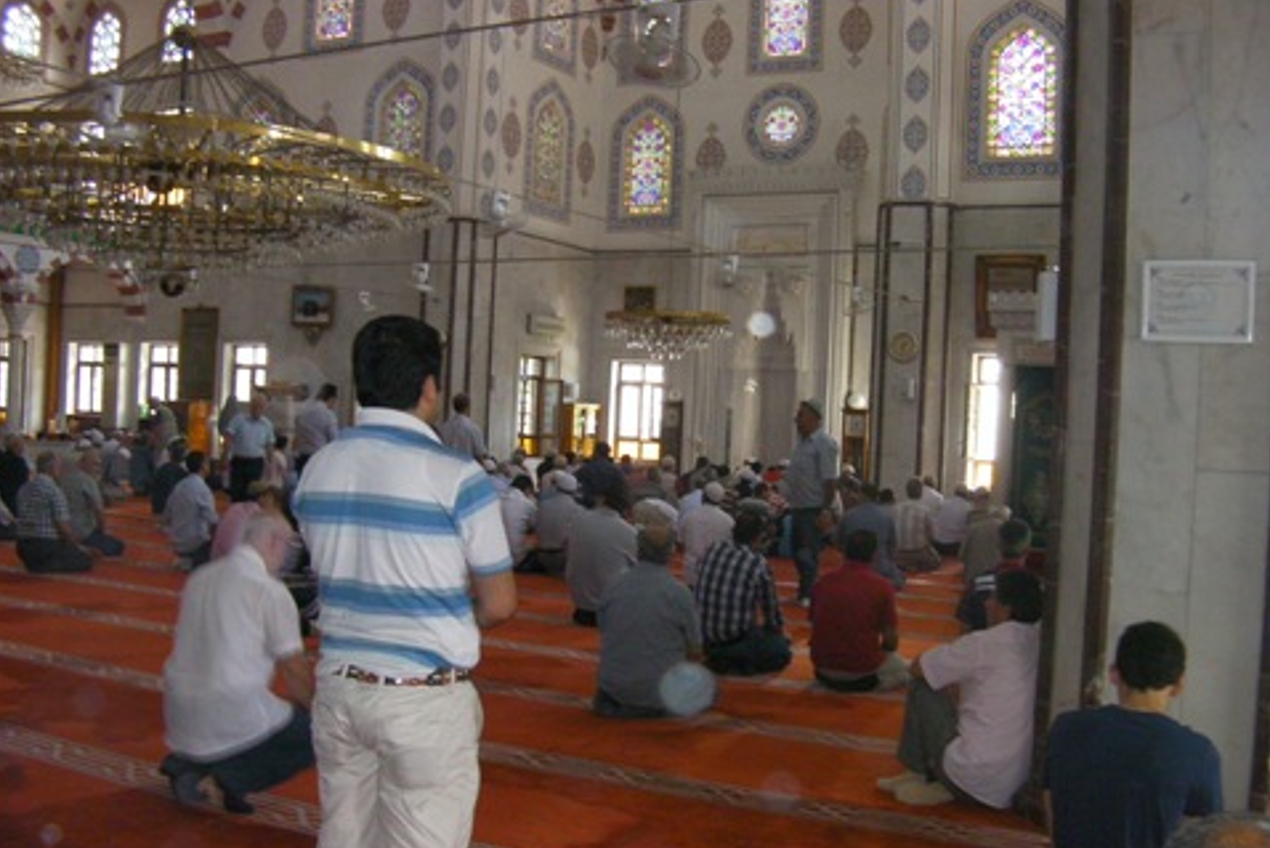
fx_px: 1411
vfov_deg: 33.4
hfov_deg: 48.4
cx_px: 630
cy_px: 453
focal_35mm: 40
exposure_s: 1/30
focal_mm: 6.8
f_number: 3.5
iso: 400
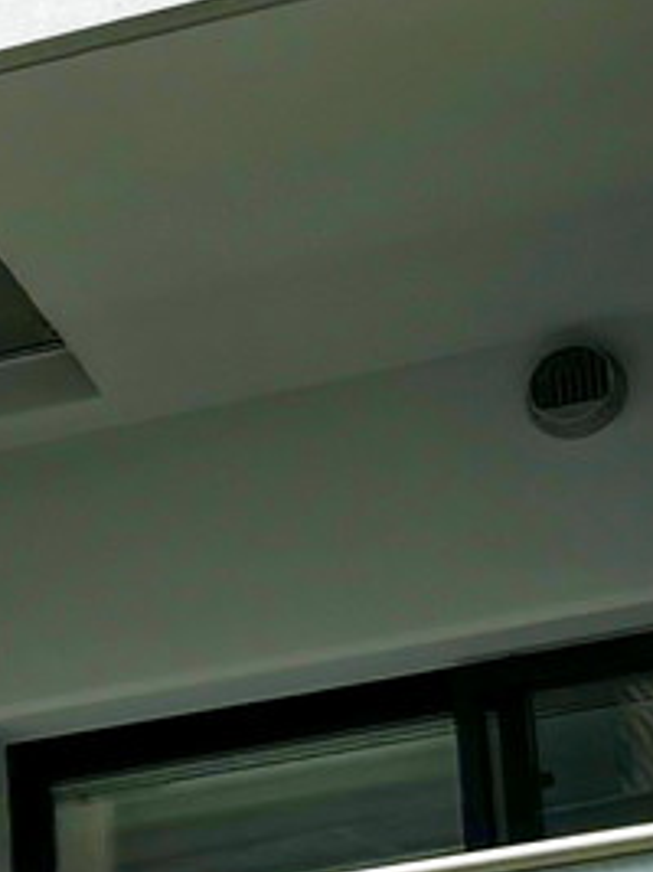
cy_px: 803
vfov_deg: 10.5
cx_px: -562
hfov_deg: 7.7
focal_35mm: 187
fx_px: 4707
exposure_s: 1/1642
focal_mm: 5.96
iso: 50
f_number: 1.6
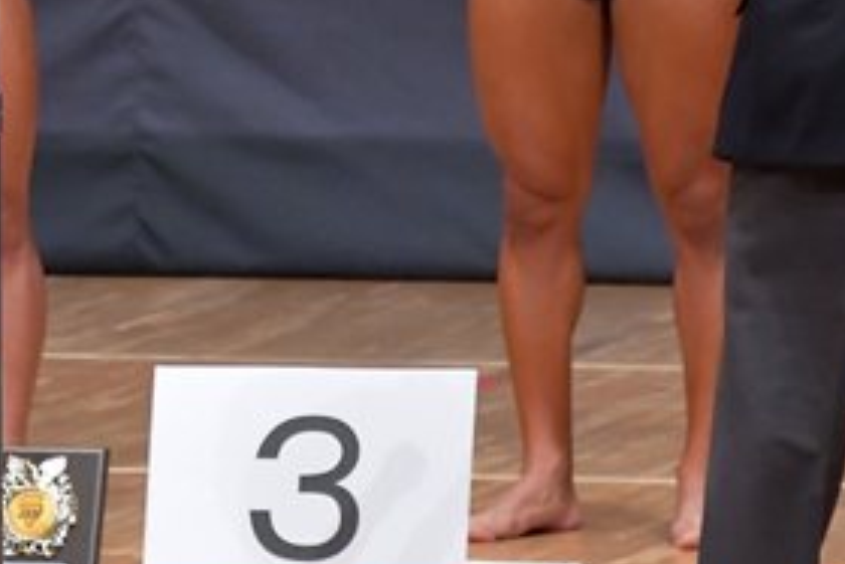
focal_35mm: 788
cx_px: -171
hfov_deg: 2.6
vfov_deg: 1.7
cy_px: -66
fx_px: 18505
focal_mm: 190
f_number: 5.6
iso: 6400
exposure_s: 1/400
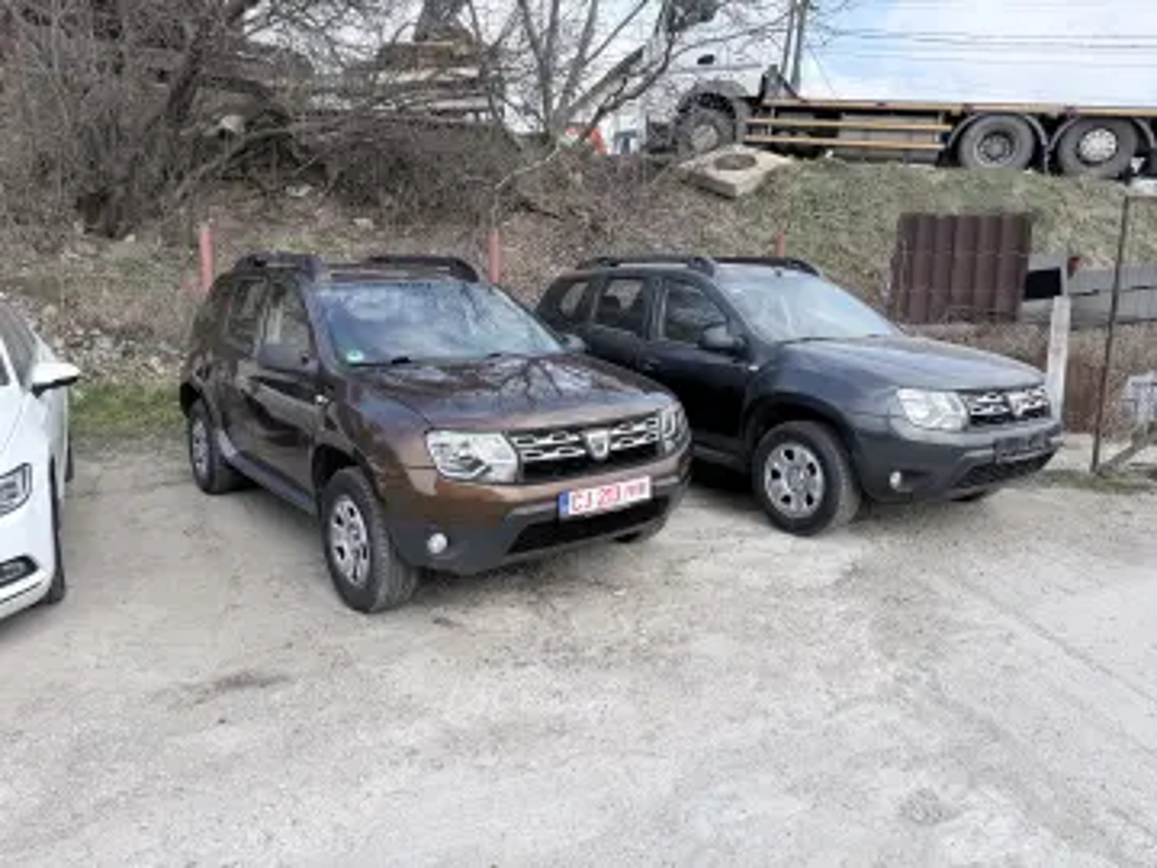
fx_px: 802
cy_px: 434
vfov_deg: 56.8
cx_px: 578
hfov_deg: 71.6
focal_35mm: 24
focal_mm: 6.76
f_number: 1.78
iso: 80
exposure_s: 1/1410
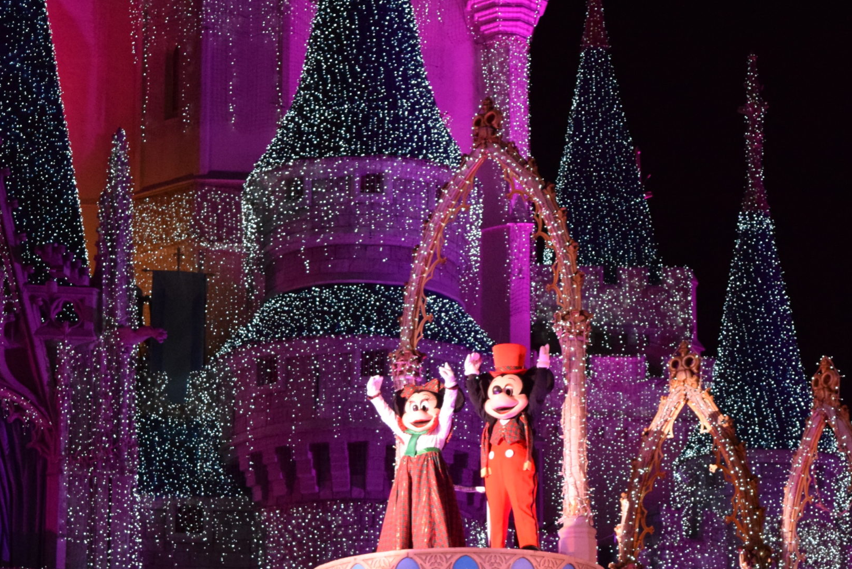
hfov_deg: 15.8
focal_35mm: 130
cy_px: 430
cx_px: 458
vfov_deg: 10.6
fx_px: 3073
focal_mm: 55
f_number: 5.6
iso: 4000
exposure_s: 1/100
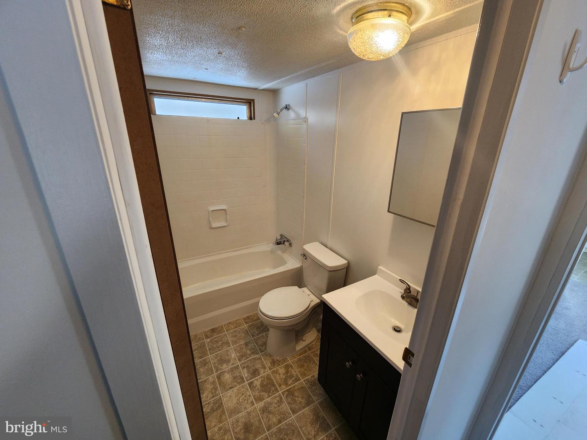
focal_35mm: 13
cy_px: 220
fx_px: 220
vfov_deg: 89.9
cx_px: 294
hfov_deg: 106.2
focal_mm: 2.2
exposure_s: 1/60
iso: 160
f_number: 2.2
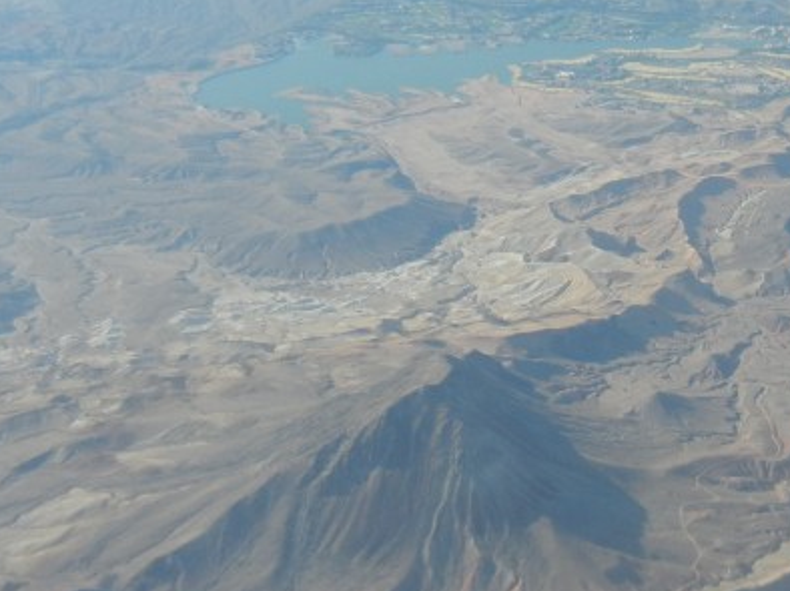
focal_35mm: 78
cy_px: 220
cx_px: 656
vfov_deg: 18.8
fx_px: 1779
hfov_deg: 24.5
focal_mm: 5.4
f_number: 7
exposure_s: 1/308
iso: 160
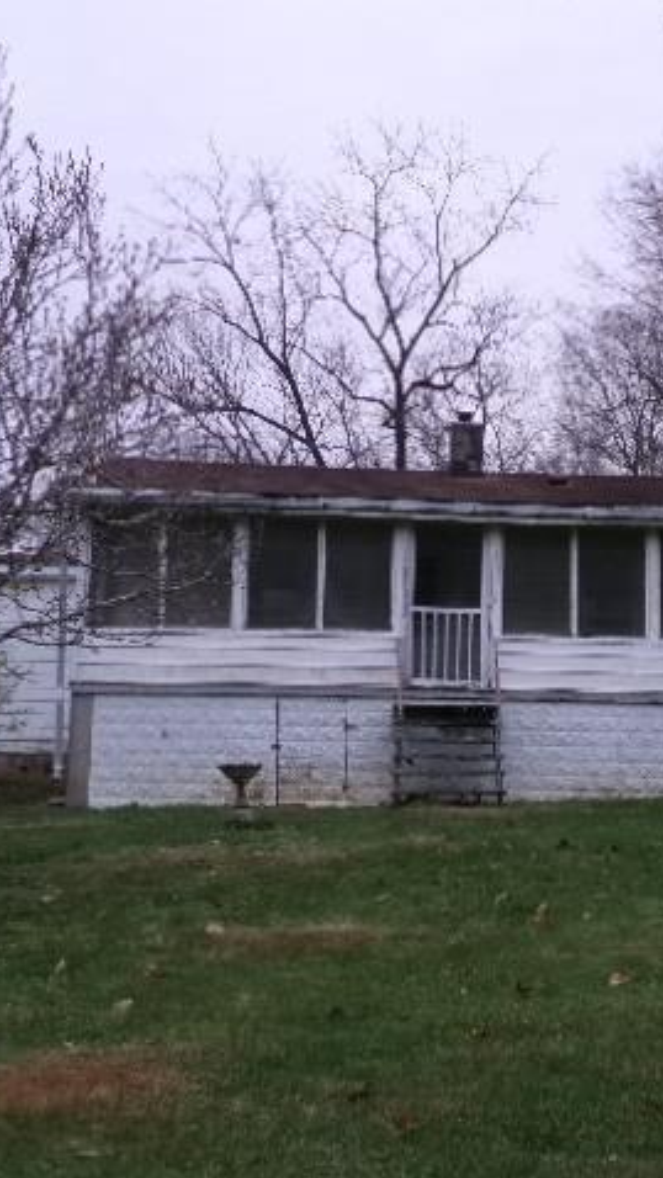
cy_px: 589
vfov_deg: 38.5
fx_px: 1687
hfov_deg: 22.1
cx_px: 481
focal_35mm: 54
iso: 200
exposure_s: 1/30
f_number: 4
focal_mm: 6.6
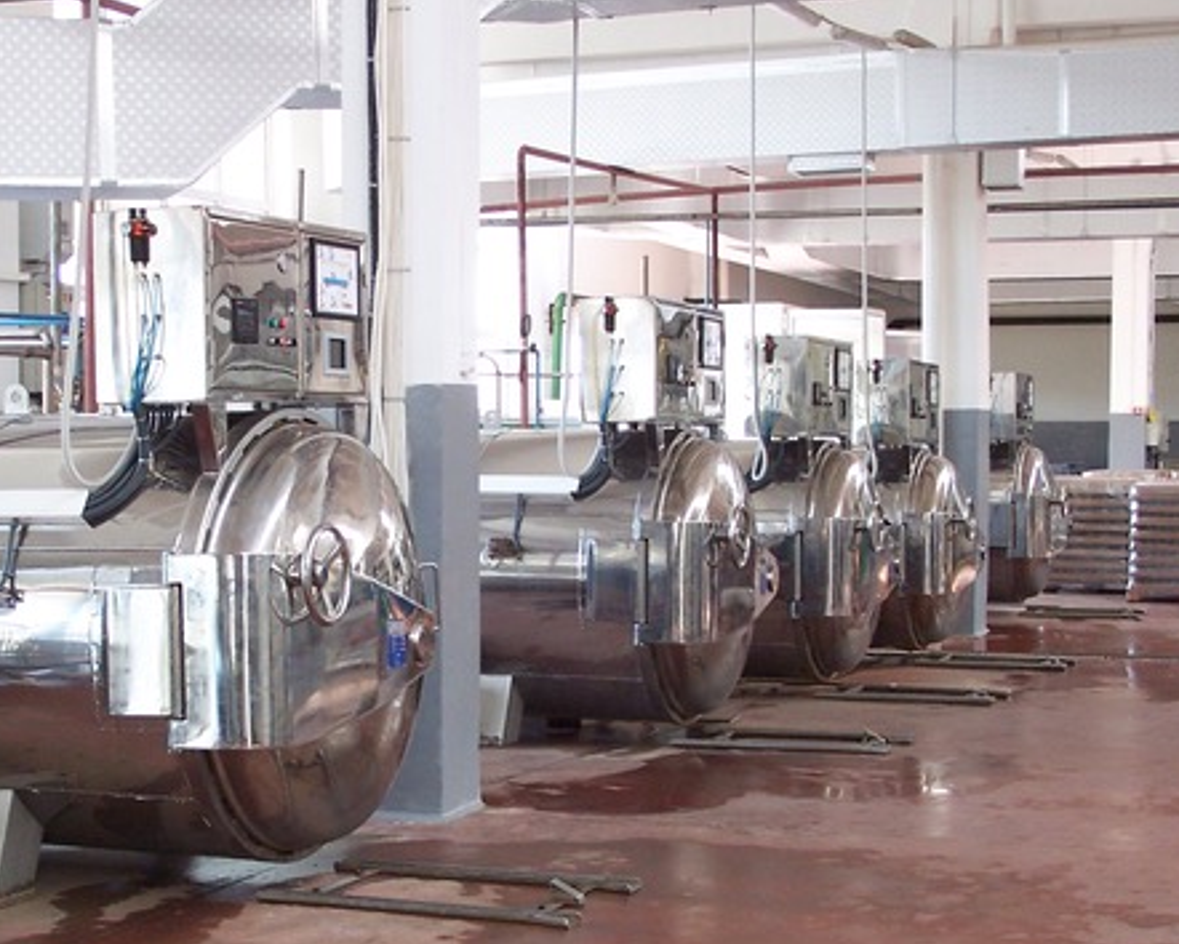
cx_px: 445
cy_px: 592
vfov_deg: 21.2
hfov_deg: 26.3
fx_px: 2513
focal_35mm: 72
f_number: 3.2
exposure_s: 1/30
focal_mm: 8.5
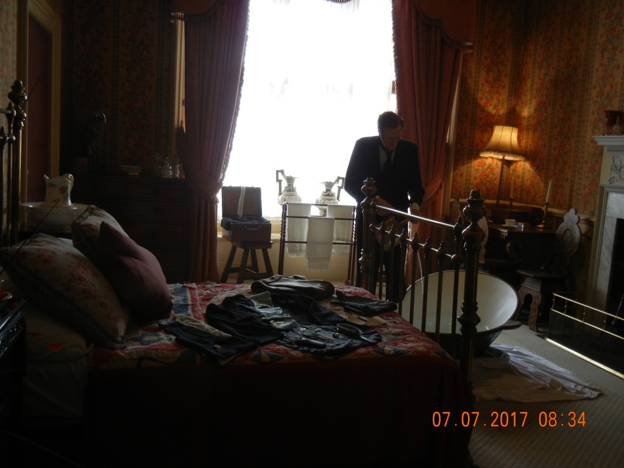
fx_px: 613
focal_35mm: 34
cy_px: 234
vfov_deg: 41.8
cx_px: 312
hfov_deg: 54.0
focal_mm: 6.2
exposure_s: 1/30
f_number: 3.6
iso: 255
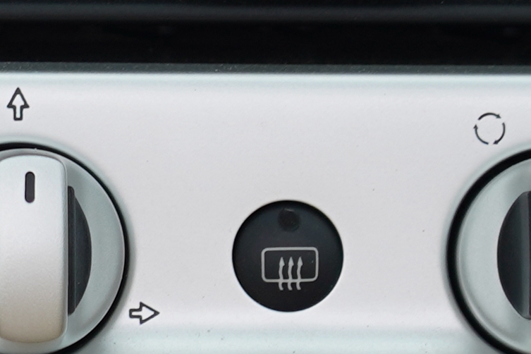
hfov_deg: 2.5
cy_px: 245
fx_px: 12109
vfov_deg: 1.7
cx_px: -335
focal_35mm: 821
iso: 100
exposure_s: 1/160
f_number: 4
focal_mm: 105
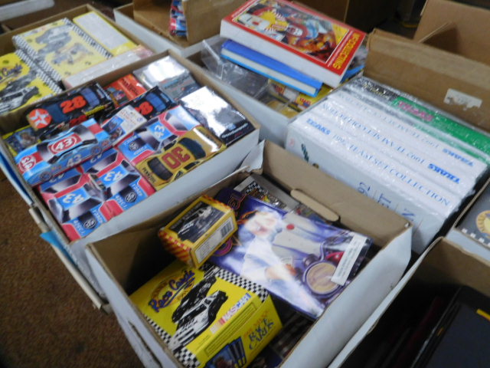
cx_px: 245
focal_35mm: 25
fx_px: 354
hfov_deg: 69.4
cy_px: 184
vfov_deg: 54.9
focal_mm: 4.5
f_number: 3.4
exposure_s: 1/30
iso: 360
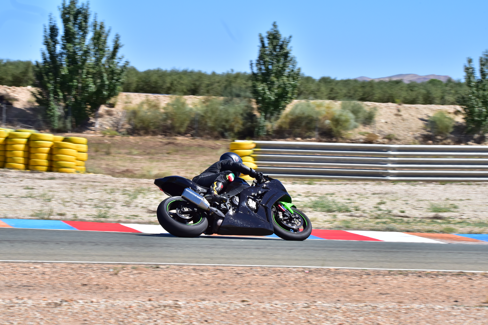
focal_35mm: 150
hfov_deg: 13.7
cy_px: 162
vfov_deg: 9.1
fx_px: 2033
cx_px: 244
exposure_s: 1/500
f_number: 16
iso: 640
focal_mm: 150
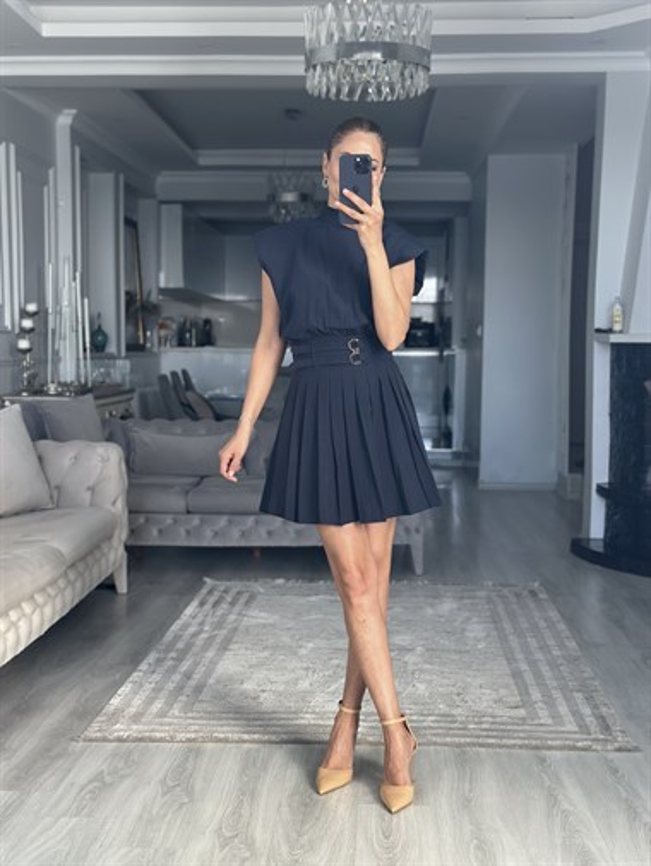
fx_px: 1203
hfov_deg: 30.3
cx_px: 326
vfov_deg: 39.6
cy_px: 433
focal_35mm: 48
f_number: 1.78
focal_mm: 6.86
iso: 125
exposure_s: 1/172
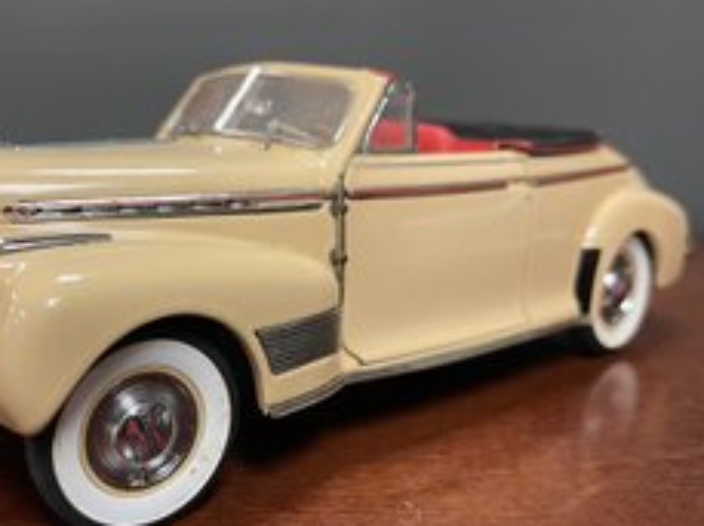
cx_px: 257
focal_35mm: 39
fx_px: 792
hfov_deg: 47.4
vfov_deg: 36.7
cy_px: 275
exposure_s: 1/60
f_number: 1.6
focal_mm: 4.2
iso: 320
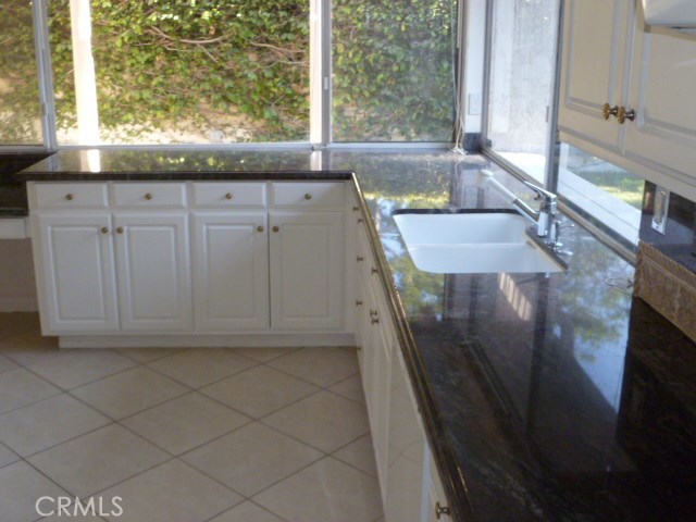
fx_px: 784
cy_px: 261
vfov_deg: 36.8
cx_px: 348
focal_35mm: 39
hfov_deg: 47.9
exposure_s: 1/125
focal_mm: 6.9
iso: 400
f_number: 3.7
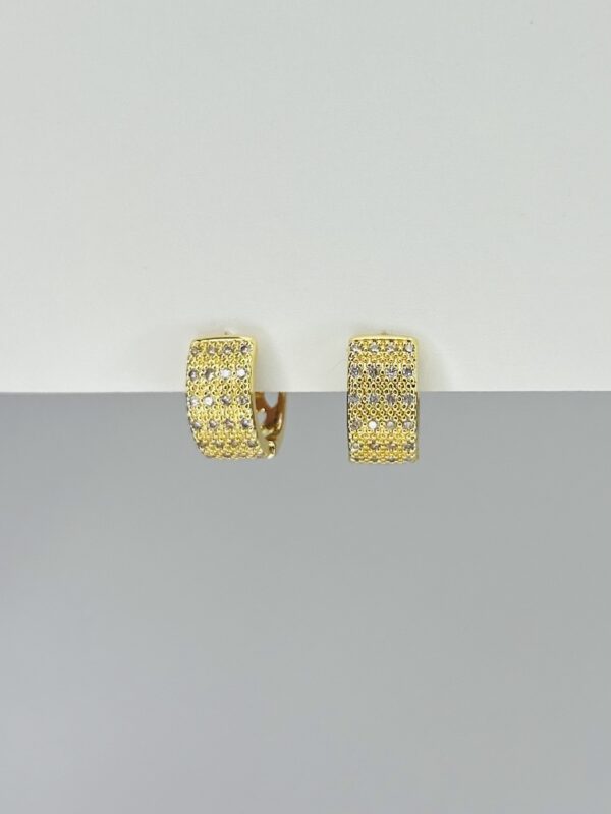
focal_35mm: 26
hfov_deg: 53.1
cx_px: 306
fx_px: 612
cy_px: 407
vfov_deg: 67.3
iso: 50
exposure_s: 1/121
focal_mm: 5.7
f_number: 1.5
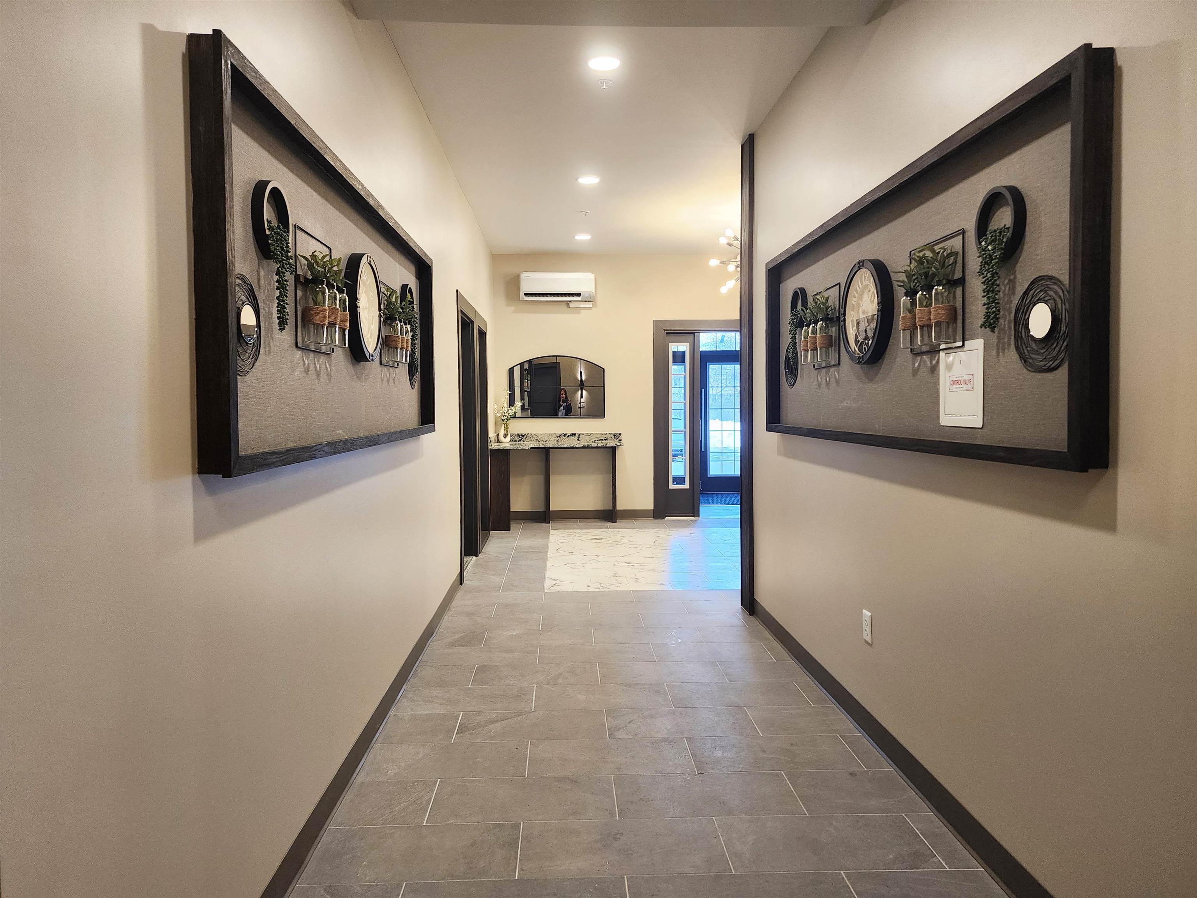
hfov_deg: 73.9
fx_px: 795
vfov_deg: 58.9
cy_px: 449
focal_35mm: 23
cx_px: 598
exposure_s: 1/120
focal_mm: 6.4
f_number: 1.8
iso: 200
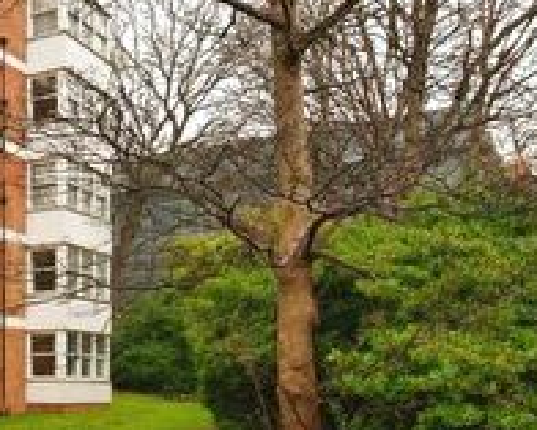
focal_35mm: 57
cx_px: -137
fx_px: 906
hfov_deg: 28.0
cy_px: -68
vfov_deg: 24.5
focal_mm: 17
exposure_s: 1/60
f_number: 10
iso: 640
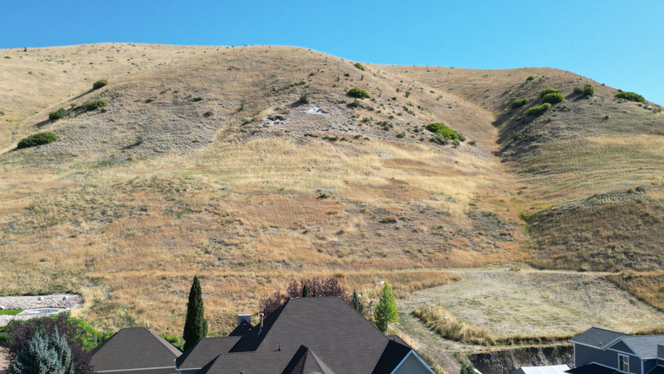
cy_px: 230
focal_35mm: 34
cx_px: 331
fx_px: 599
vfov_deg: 34.5
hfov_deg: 58.0
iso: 120
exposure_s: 1/2000
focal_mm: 6.72
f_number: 1.7
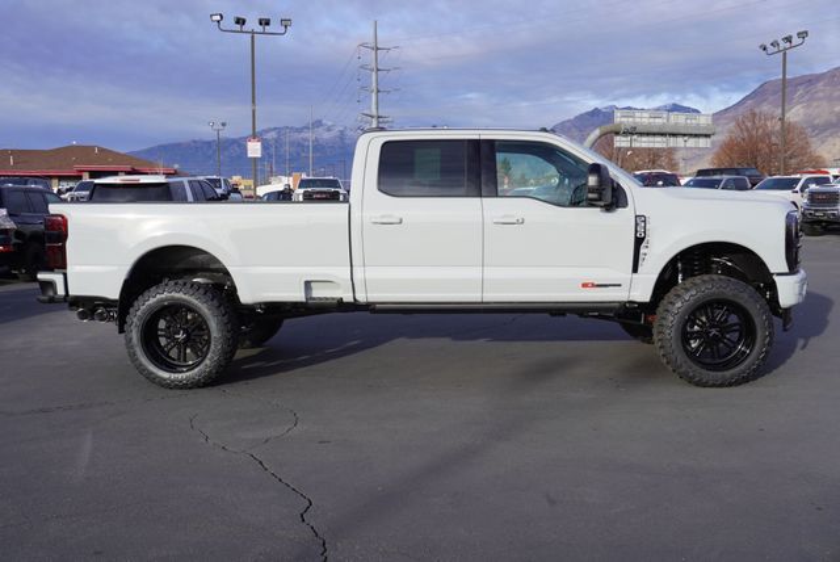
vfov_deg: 38.4
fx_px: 806
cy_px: 281
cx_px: 420
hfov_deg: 55.1
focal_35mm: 34
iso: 100
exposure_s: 1/125
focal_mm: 23
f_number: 9
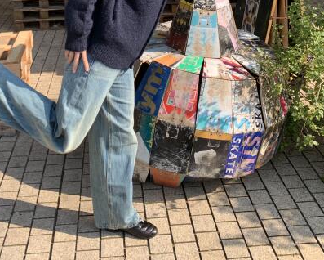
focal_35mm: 46
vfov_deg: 30.6
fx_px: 441
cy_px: 5
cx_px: 145
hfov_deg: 40.3
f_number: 1.8
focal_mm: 4.25
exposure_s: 1/777
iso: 25
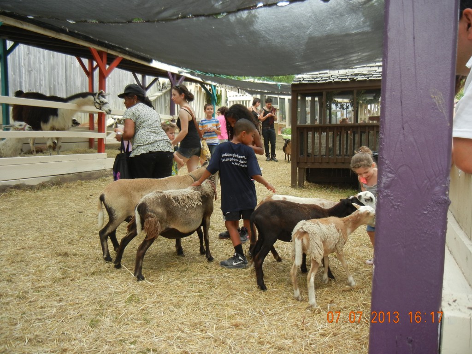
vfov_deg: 46.8
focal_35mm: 30
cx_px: 236
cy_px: 177
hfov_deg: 60.0
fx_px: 409
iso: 160
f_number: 3.5
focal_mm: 5.4
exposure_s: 1/128
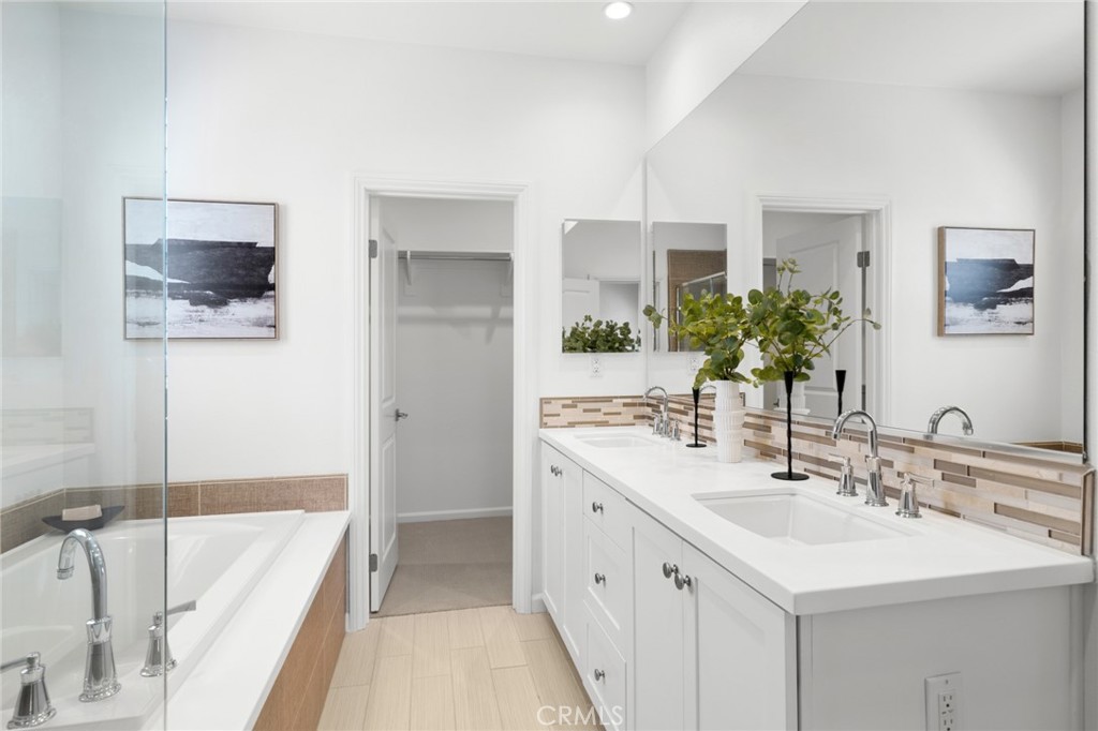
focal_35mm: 19
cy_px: 366
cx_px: 549
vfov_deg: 64.5
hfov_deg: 86.9
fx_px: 579
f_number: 9
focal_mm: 19
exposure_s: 1/10
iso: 200
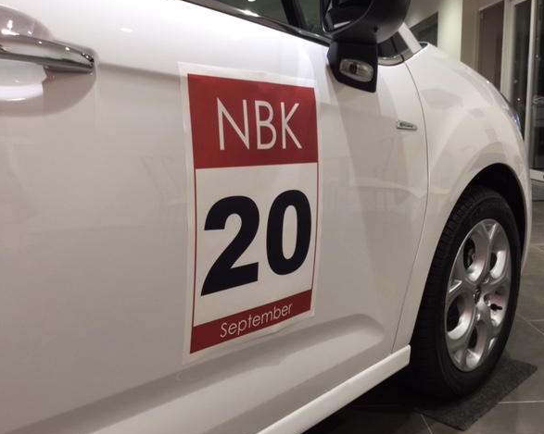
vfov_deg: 44.5
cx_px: 264
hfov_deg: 54.2
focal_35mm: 33
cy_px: 217
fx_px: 531
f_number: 2.4
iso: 25
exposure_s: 1/30
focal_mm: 3.3
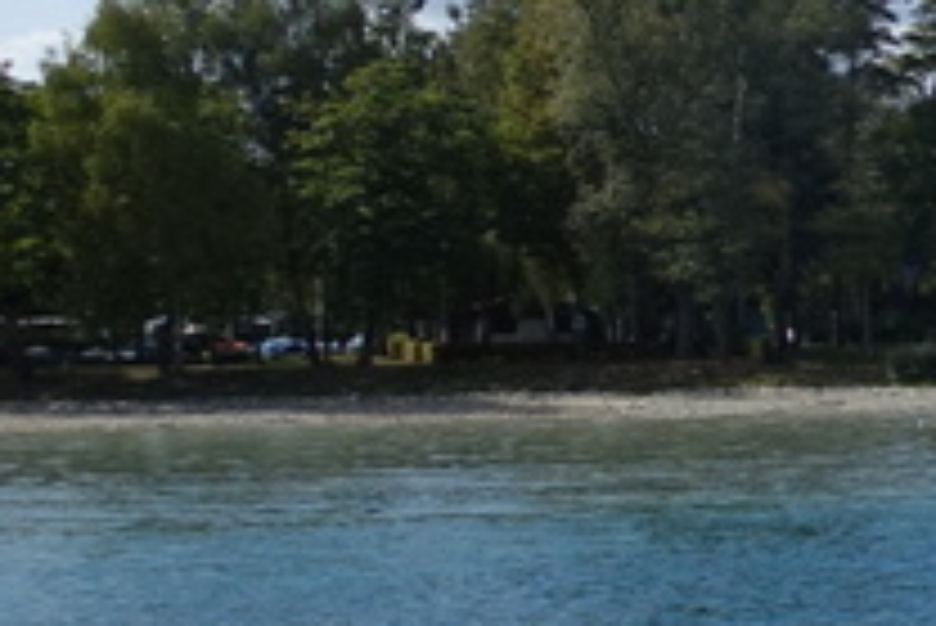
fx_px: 3070
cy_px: 241
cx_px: 2246
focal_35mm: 118
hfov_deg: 13.1
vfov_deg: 11.6
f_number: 4
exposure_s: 1/160
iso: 125
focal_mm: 8.8
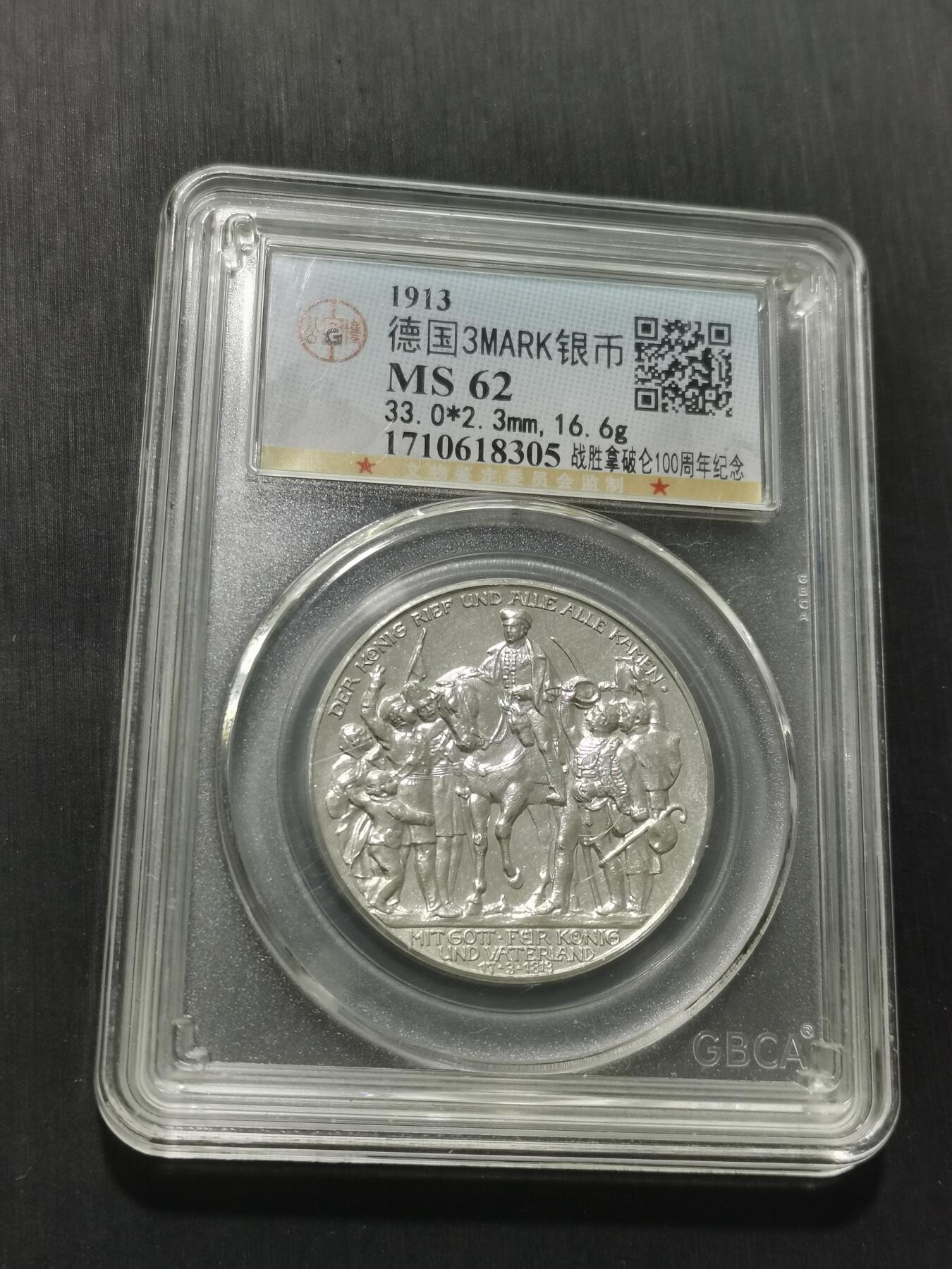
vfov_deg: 36.2
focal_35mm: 53
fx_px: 1943
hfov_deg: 27.5
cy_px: 634
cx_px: 476
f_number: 1.8
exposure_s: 1/100
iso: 64
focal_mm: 5.58
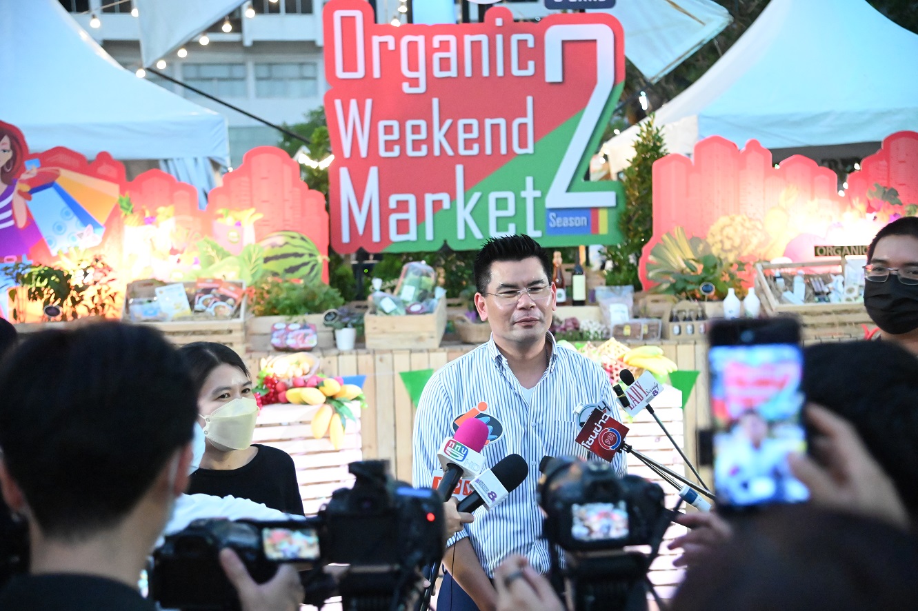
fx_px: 1580
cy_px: 306
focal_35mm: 62
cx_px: 459
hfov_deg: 32.4
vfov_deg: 21.9
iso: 32000
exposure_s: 1/1600
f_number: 4
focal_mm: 62
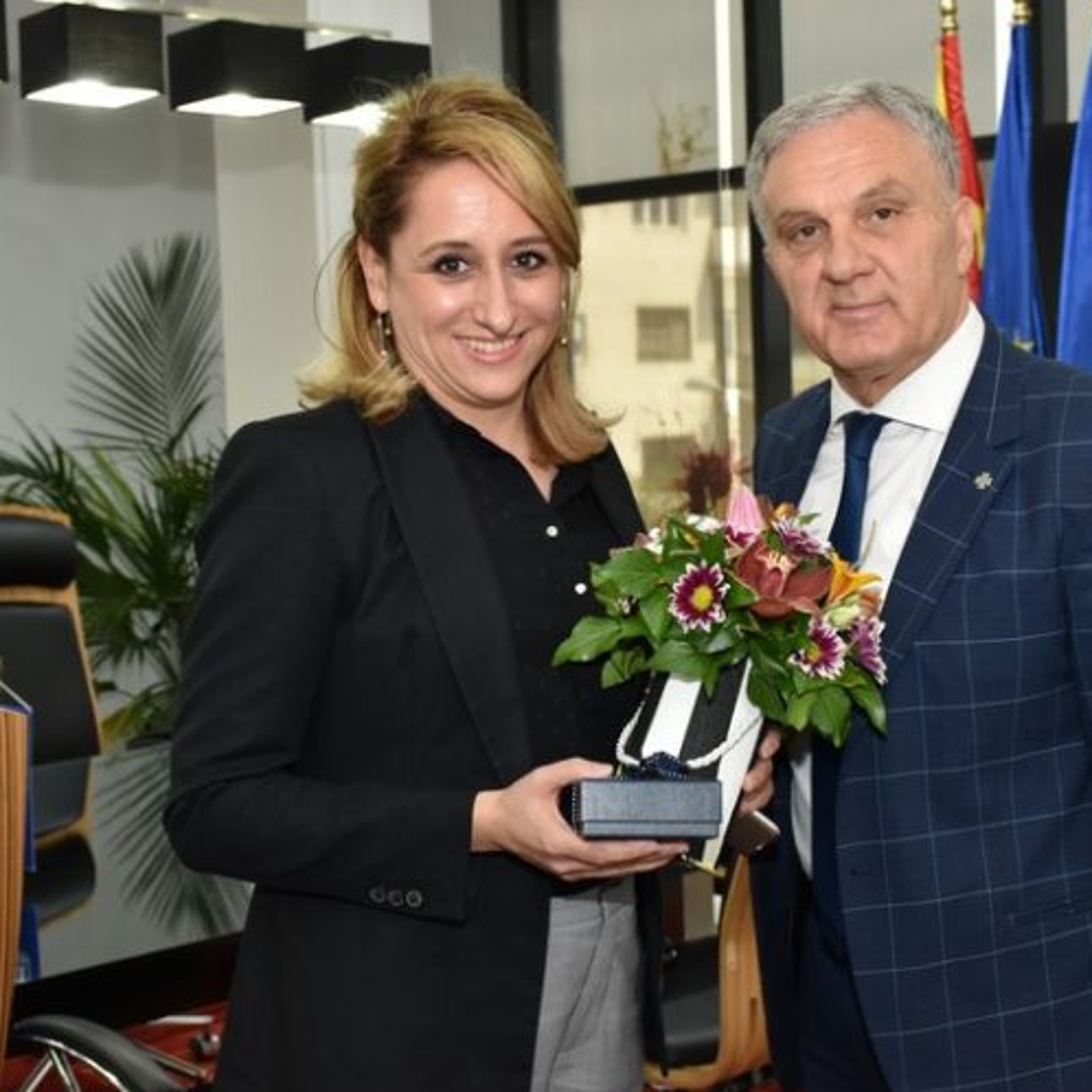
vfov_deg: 29.1
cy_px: 559
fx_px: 2106
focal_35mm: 59
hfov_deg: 29.0
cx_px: 678
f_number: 7.1
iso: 800
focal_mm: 30
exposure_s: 1/80
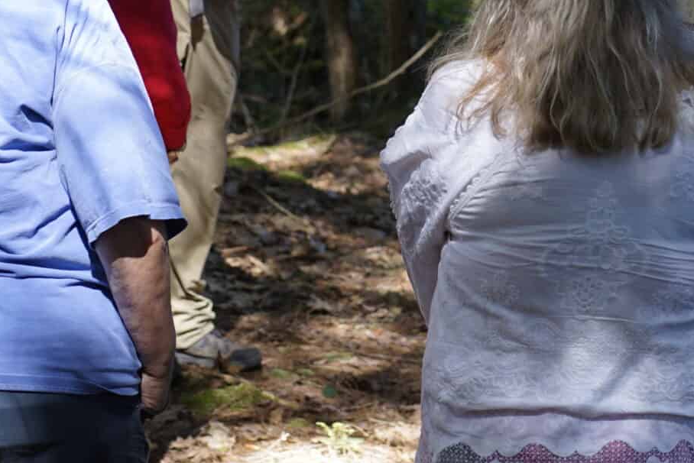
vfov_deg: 8.8
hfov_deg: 13.2
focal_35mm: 155
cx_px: 499
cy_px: -21
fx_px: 2989
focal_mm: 55
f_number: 4
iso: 200
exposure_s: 1/60
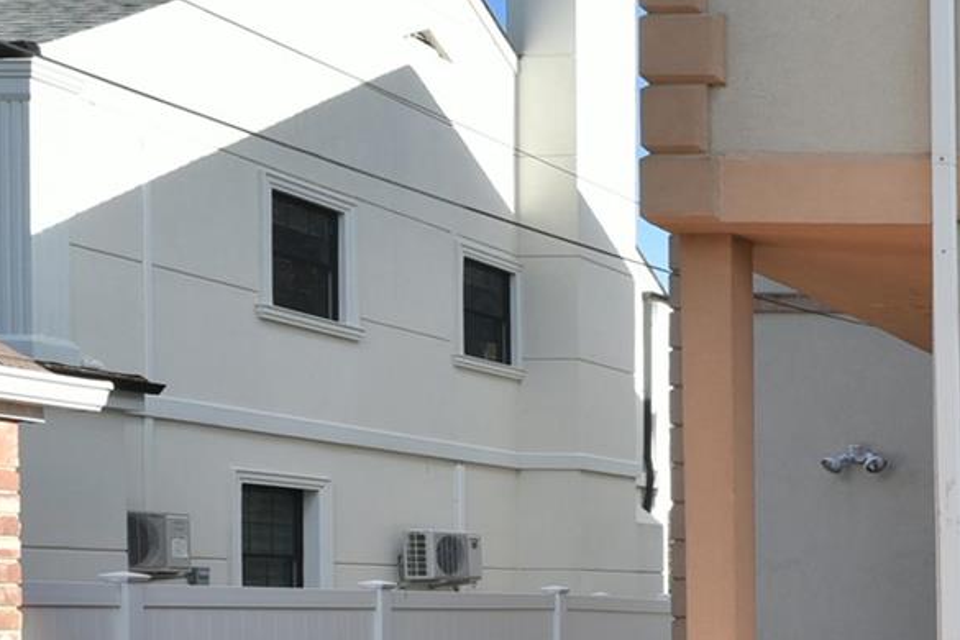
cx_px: 1329
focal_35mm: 49
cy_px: 16
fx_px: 1307
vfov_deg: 26.2
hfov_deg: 29.7
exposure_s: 1/125
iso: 250
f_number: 9
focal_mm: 14
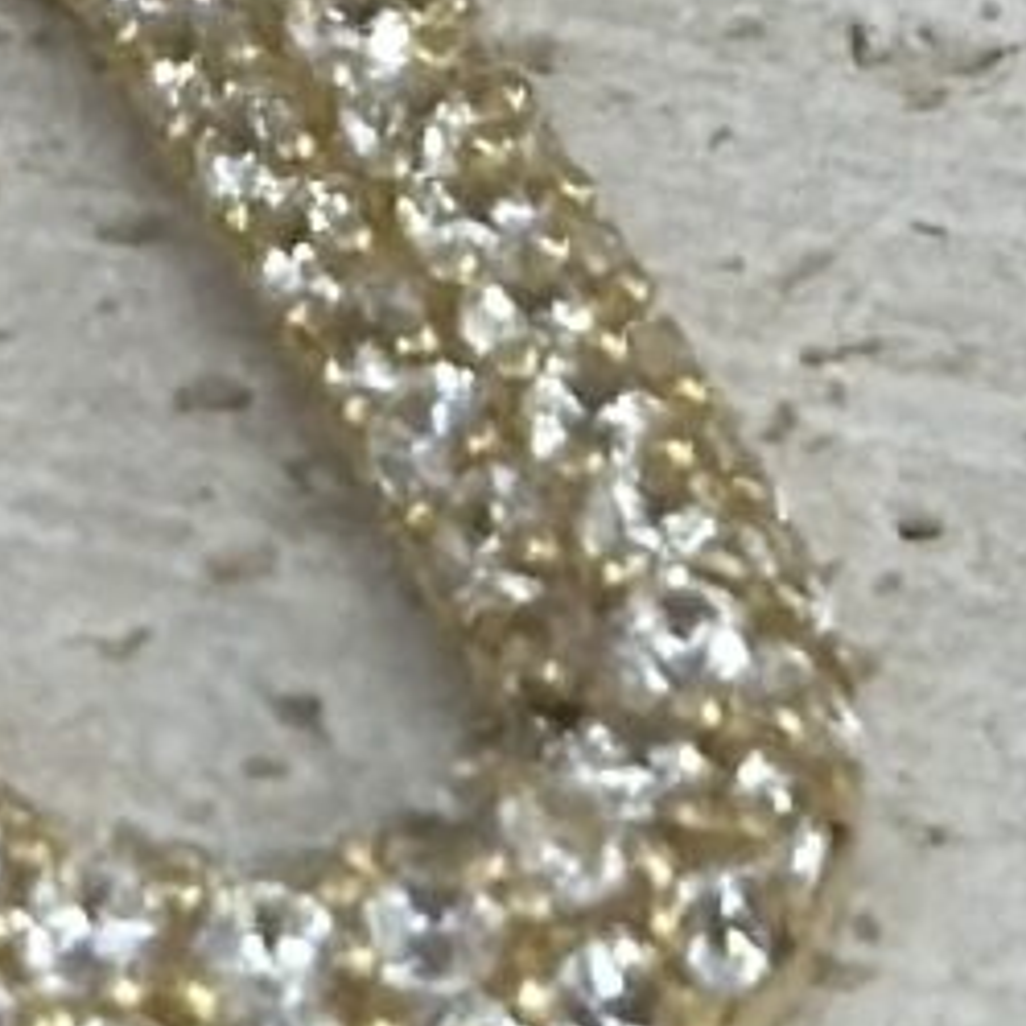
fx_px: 14620
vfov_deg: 4.0
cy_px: -1294
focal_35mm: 436
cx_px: -1673
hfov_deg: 3.9
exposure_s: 1/558
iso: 80
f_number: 1.78
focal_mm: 6.86
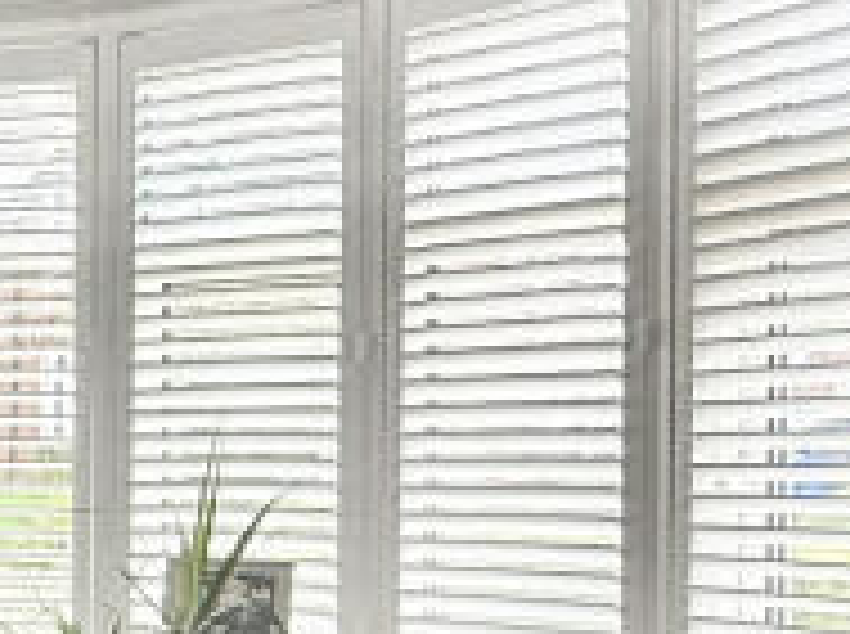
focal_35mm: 76
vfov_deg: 19.2
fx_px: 1863
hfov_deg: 20.1
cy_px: 463
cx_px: -594
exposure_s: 1/99
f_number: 2.2
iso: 160
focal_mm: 2.22
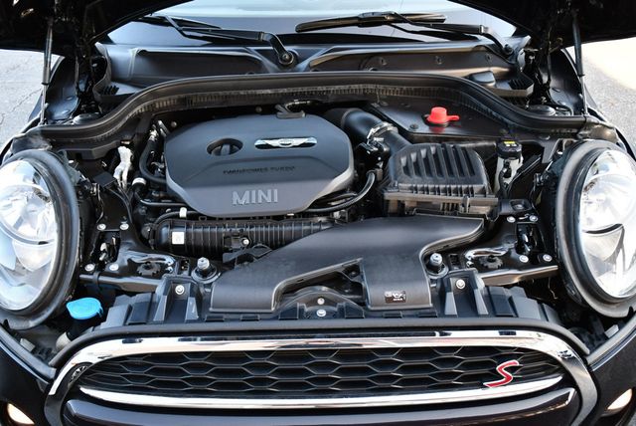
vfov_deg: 36.9
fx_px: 637
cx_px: 318
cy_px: 213
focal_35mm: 36
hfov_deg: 53.1
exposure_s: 1/250
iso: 500
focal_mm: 18
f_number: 3.5
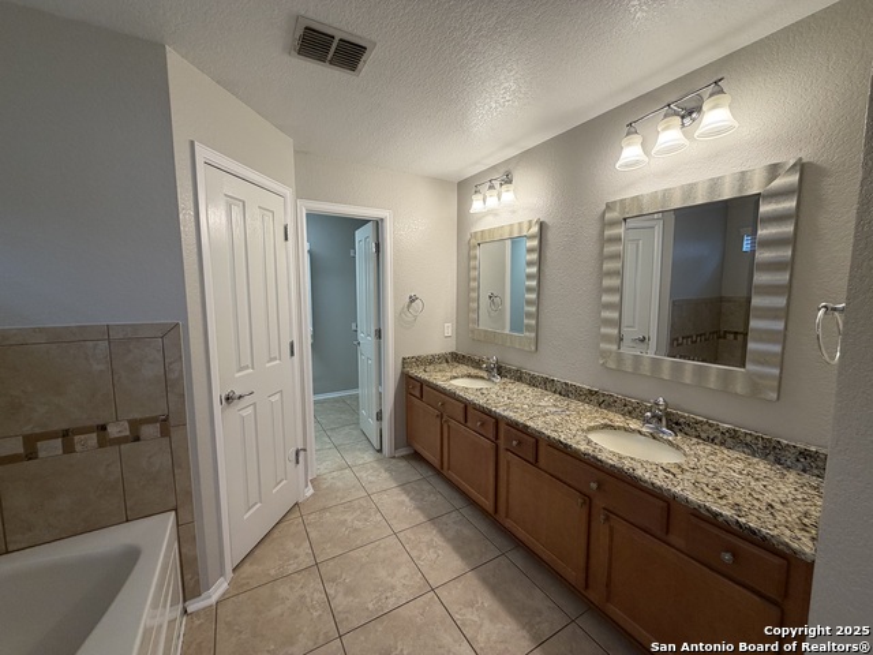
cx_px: 436
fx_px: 353
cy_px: 328
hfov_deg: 102.1
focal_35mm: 14
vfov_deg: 85.7
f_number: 2.2
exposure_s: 1/120
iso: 125
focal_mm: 2.22
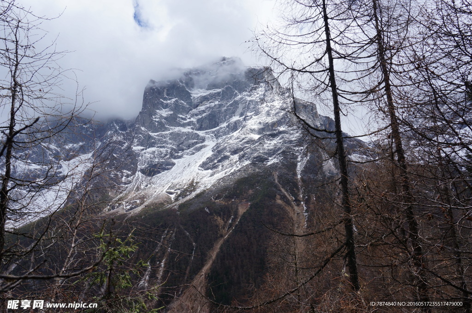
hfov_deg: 59.6
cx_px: 236
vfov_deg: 41.6
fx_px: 412
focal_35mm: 32
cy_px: 156
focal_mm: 21
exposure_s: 1/125
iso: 100
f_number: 13
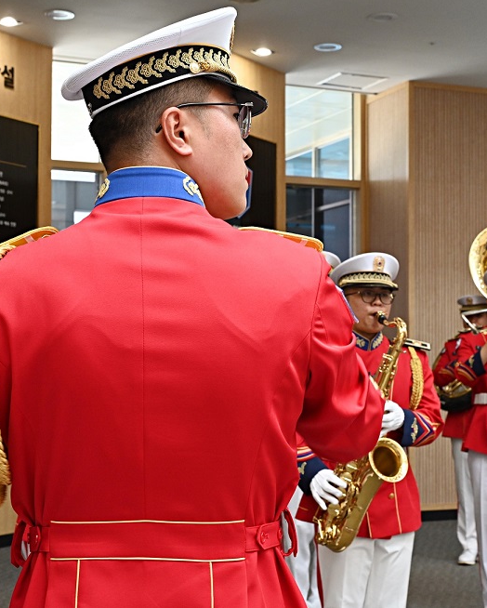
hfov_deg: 23.9
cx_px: 254
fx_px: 1152
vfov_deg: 29.6
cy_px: 304
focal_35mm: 64
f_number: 10
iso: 1250
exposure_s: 1/50
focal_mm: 45
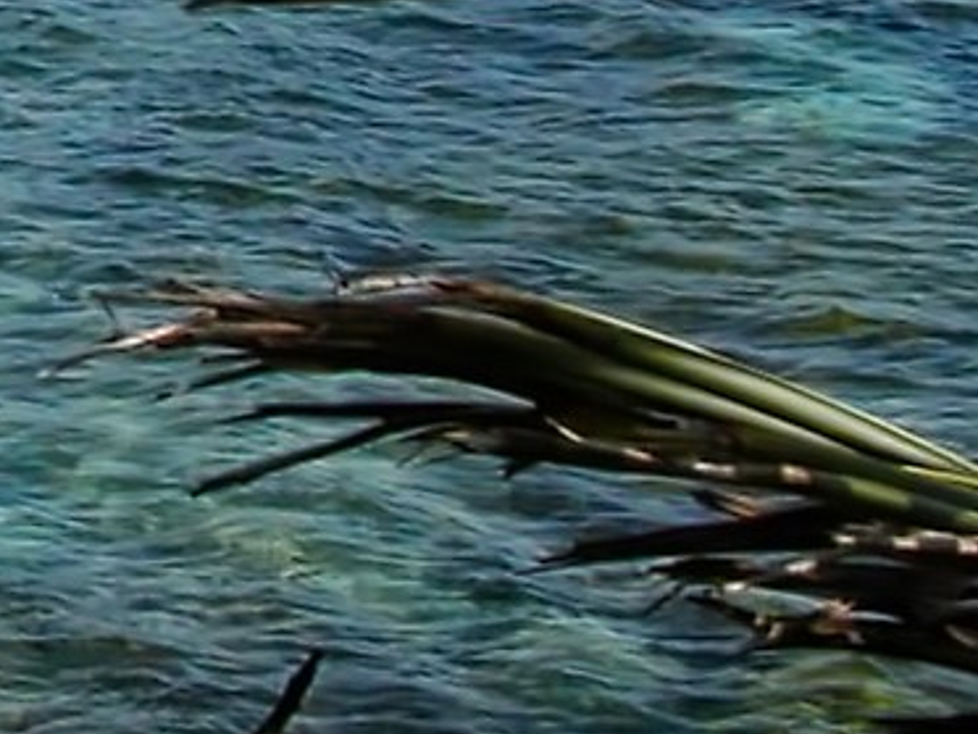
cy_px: -424
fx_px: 6385
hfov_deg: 8.2
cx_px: -1251
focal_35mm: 226
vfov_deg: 6.5
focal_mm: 8.9
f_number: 5
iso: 100
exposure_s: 1/1000
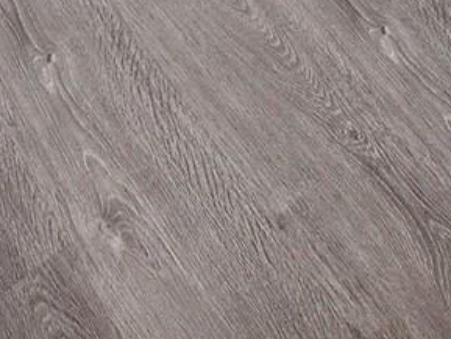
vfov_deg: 12.8
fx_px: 938
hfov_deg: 27.0
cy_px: -570
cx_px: 187
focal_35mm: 72
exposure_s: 1/60
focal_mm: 2.2
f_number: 2.2
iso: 160
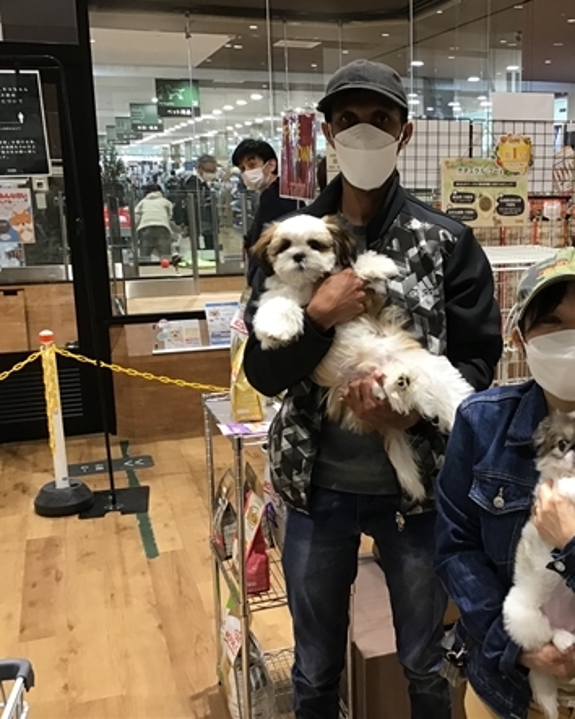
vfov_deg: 44.8
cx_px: 427
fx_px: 873
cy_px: 355
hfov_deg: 35.7
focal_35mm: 41
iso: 80
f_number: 2.4
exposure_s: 1/30
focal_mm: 3.3
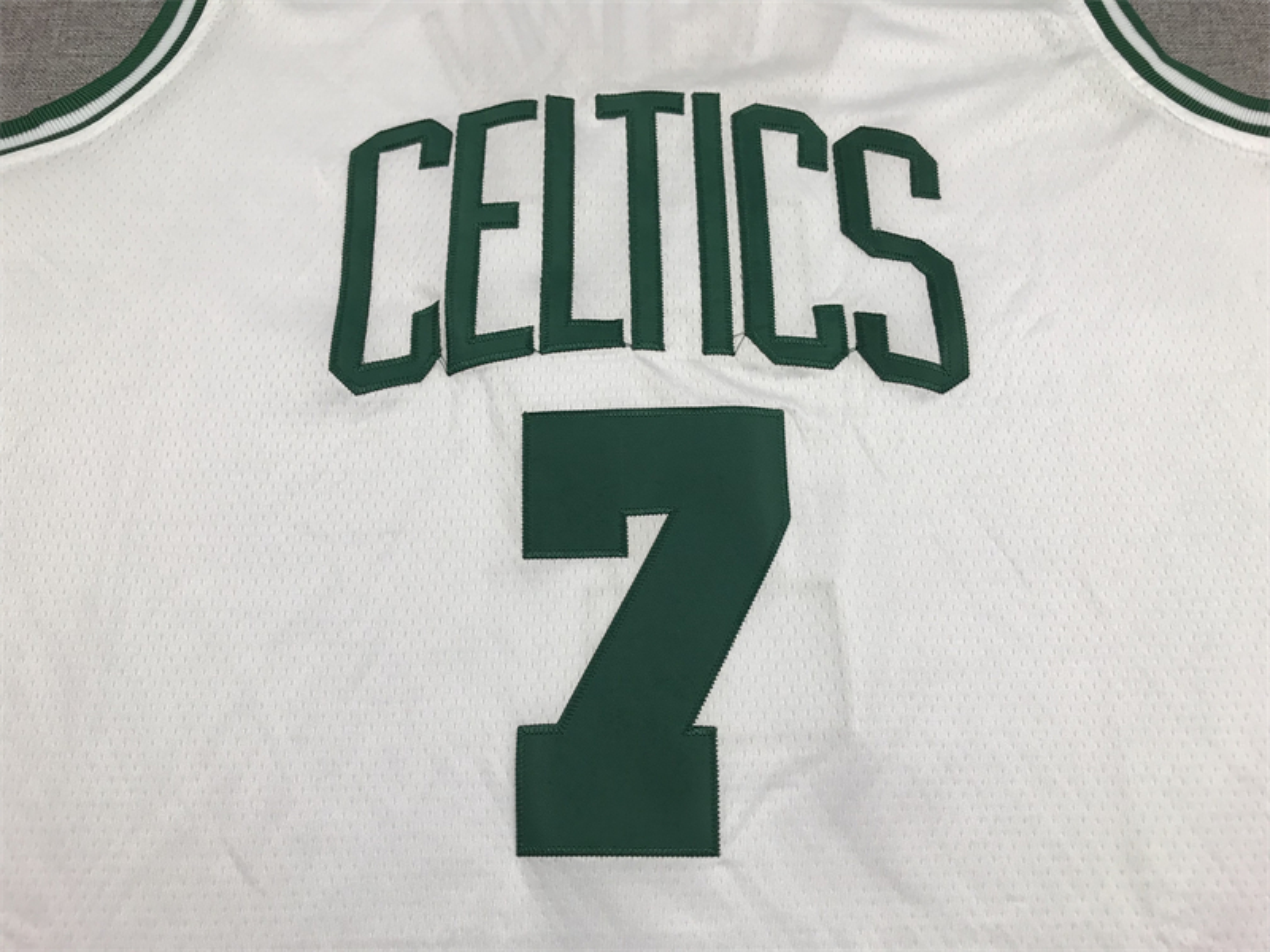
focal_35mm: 28
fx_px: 1027
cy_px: 476
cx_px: 635
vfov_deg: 49.7
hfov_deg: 63.4
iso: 25
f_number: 1.8
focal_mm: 3.99
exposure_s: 1/100
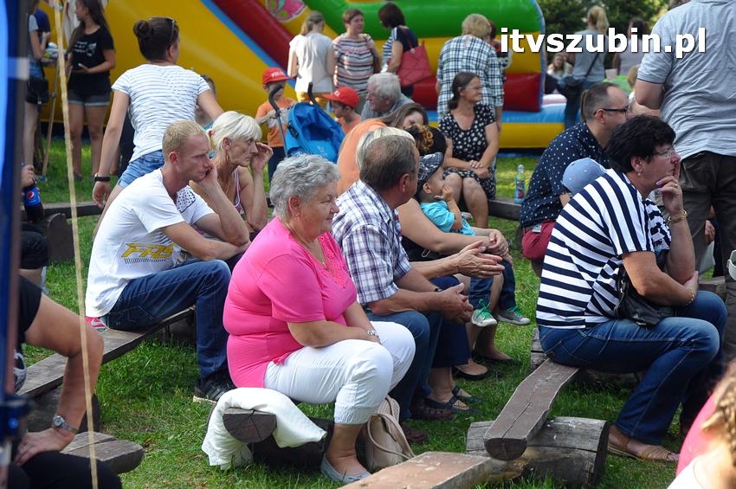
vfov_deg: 13.0
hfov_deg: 19.5
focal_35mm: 105
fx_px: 2145
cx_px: 368
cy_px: 244
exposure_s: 1/500
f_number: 5.6
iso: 640
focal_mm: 70
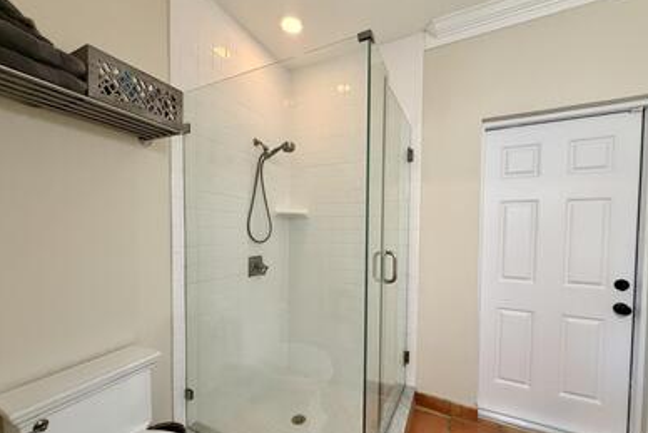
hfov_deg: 100.4
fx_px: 270
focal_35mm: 15
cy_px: 241
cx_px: 331
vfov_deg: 77.1
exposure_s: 1/60
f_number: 2.2
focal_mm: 2.22
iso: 500
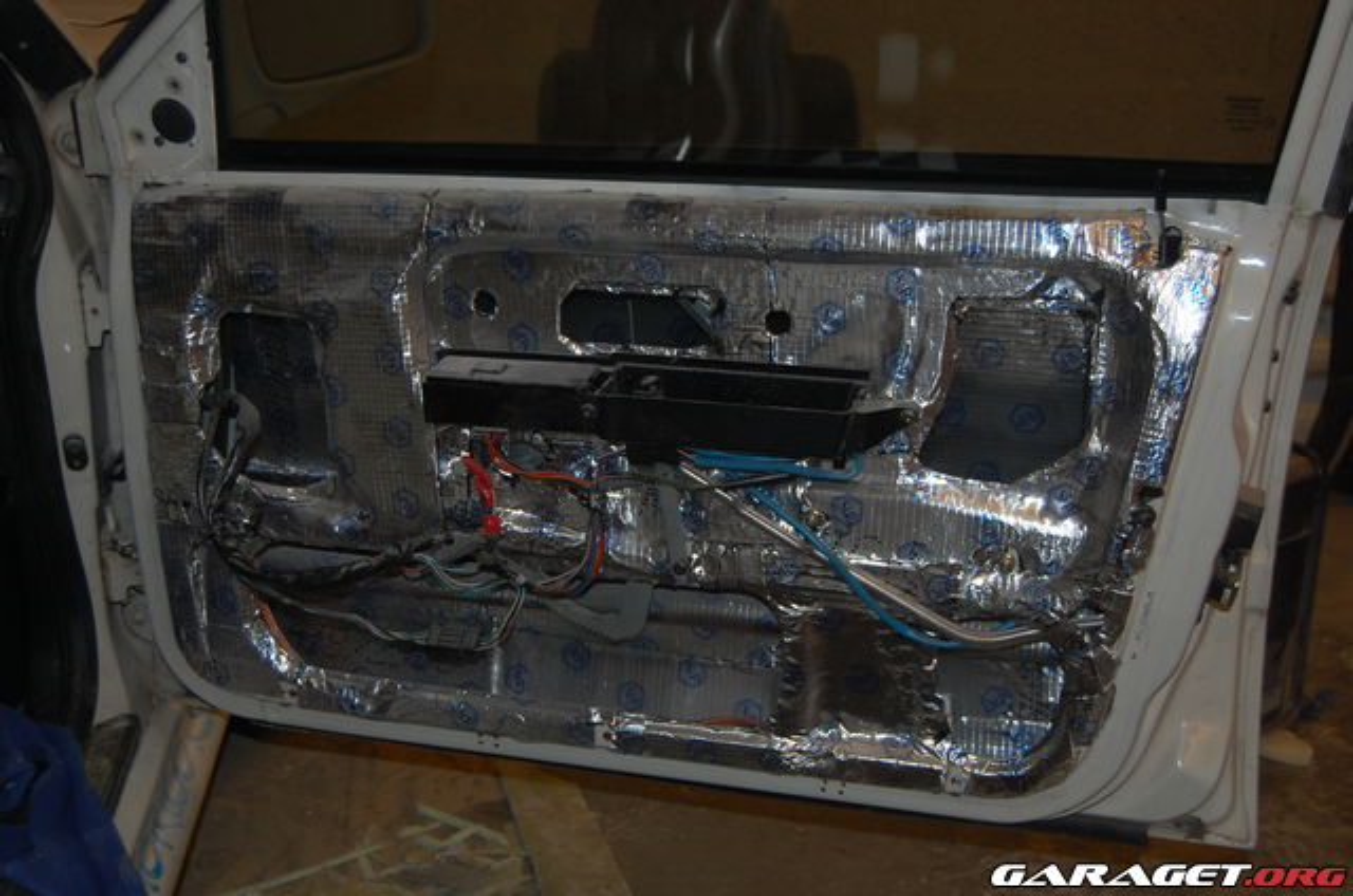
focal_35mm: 48
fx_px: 1800
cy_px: 448
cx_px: 676
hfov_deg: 41.2
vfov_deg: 28.0
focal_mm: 32
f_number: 4.5
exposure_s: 1/60
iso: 400
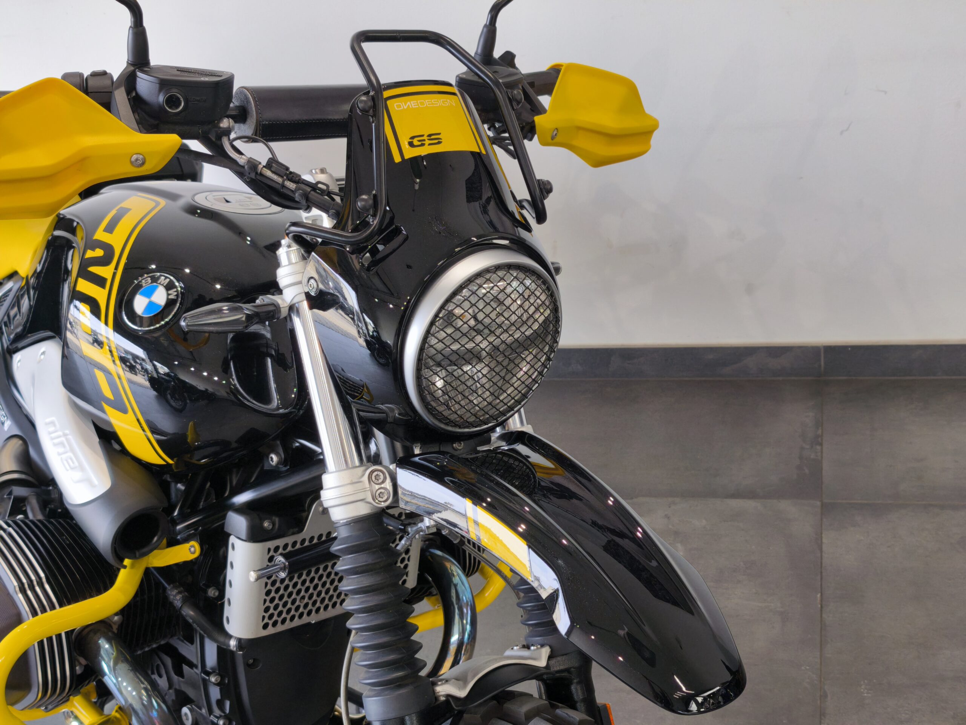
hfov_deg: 41.2
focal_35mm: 46
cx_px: 483
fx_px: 1284
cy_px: 362
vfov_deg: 31.5
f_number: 1.6
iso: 50
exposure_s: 1/120
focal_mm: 6.57
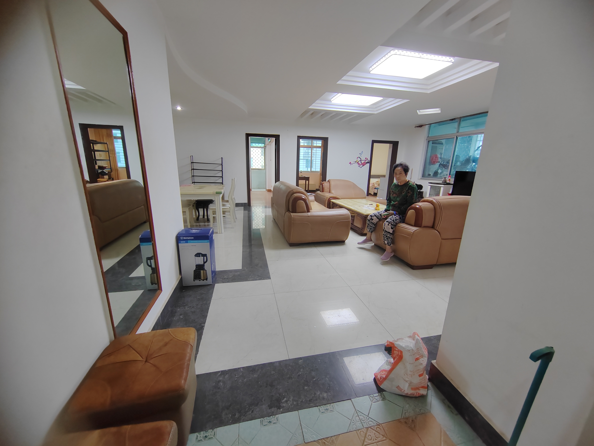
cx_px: 297
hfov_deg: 106.2
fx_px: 223
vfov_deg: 89.9
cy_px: 223
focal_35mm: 13
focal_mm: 2.16
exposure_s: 1/50
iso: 400
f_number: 2.2
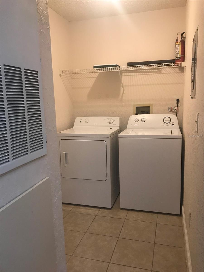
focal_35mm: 28
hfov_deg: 49.7
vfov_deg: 63.4
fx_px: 220
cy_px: 136
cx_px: 102
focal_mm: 3.99
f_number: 1.8
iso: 40
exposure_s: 1/24
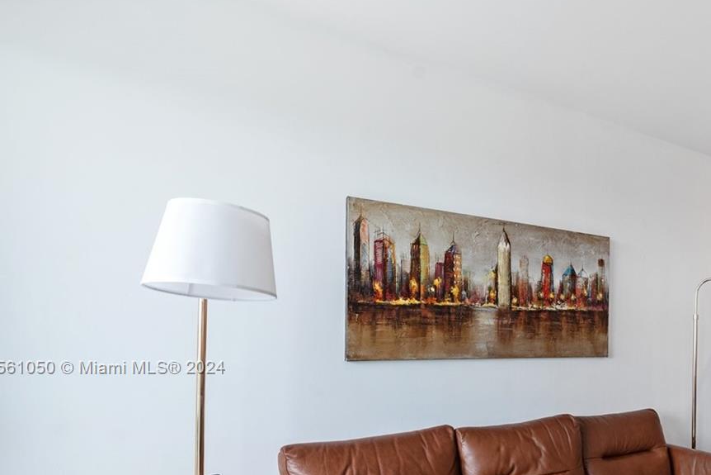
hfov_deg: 60.4
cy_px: 369
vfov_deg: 47.3
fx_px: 514
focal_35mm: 26
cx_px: 620
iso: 400
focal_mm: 14
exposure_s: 1/13
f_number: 8
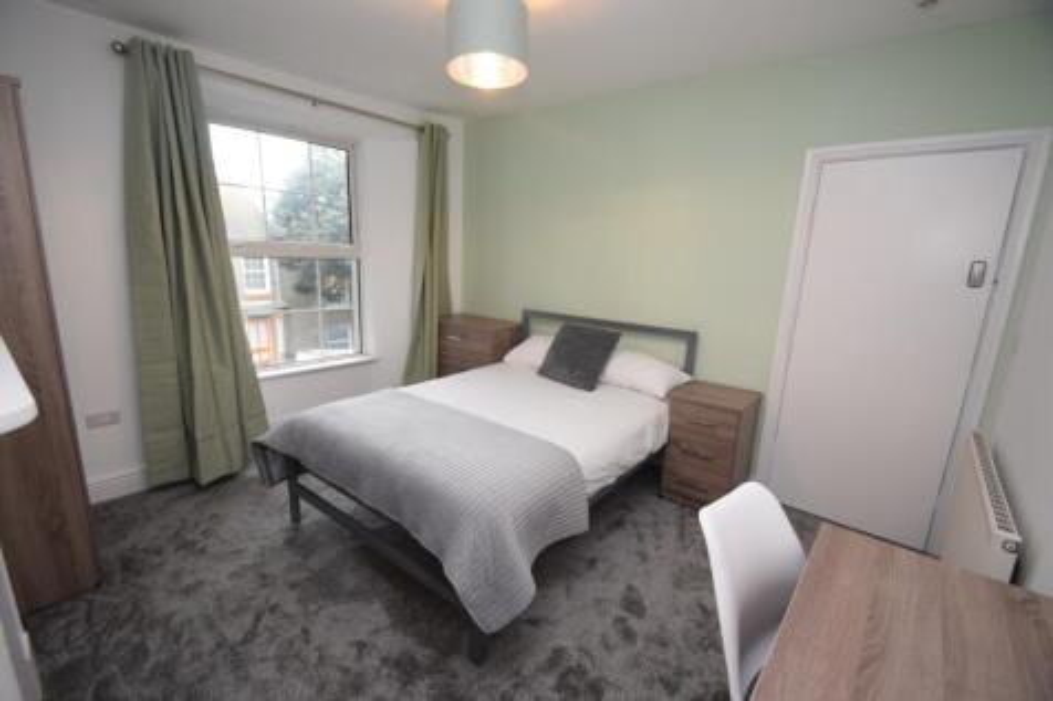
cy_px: 350
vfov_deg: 77.3
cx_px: 526
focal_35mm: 15
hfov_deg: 100.4
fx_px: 439
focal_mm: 10
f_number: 3.5
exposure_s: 1/60
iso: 1000
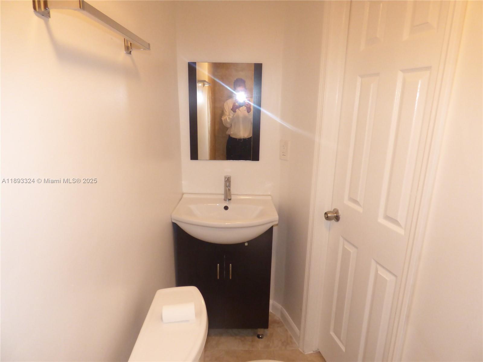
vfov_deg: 66.0
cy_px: 181
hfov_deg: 81.7
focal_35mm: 20
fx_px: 279
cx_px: 242
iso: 500
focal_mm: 3.58
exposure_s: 1/60
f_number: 2.8
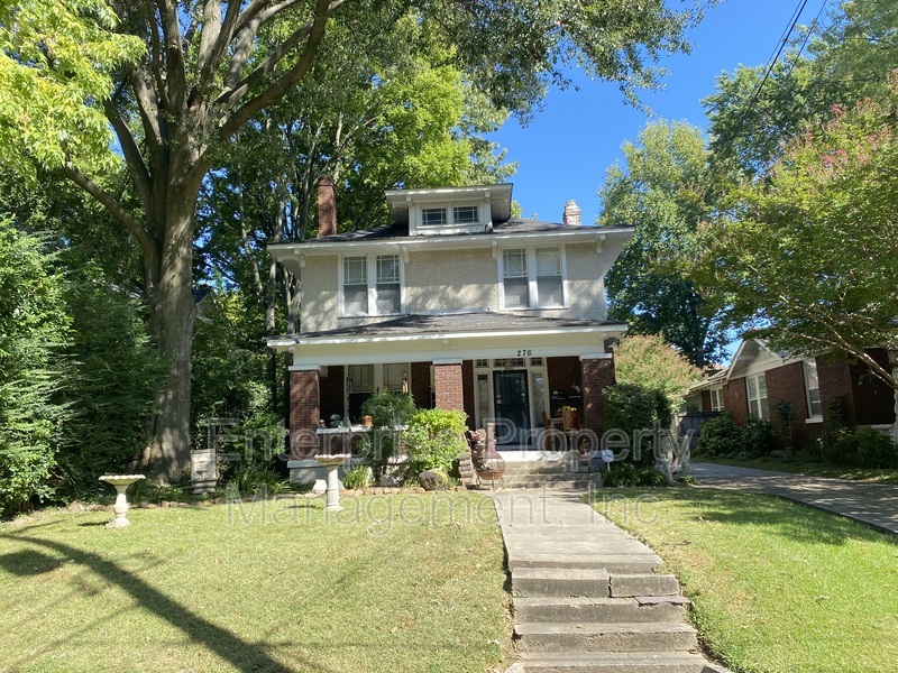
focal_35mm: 26
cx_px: 449
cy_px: 336
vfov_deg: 53.1
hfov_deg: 67.3
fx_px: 674
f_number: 1.8
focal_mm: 4.25
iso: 32
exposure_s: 1/504
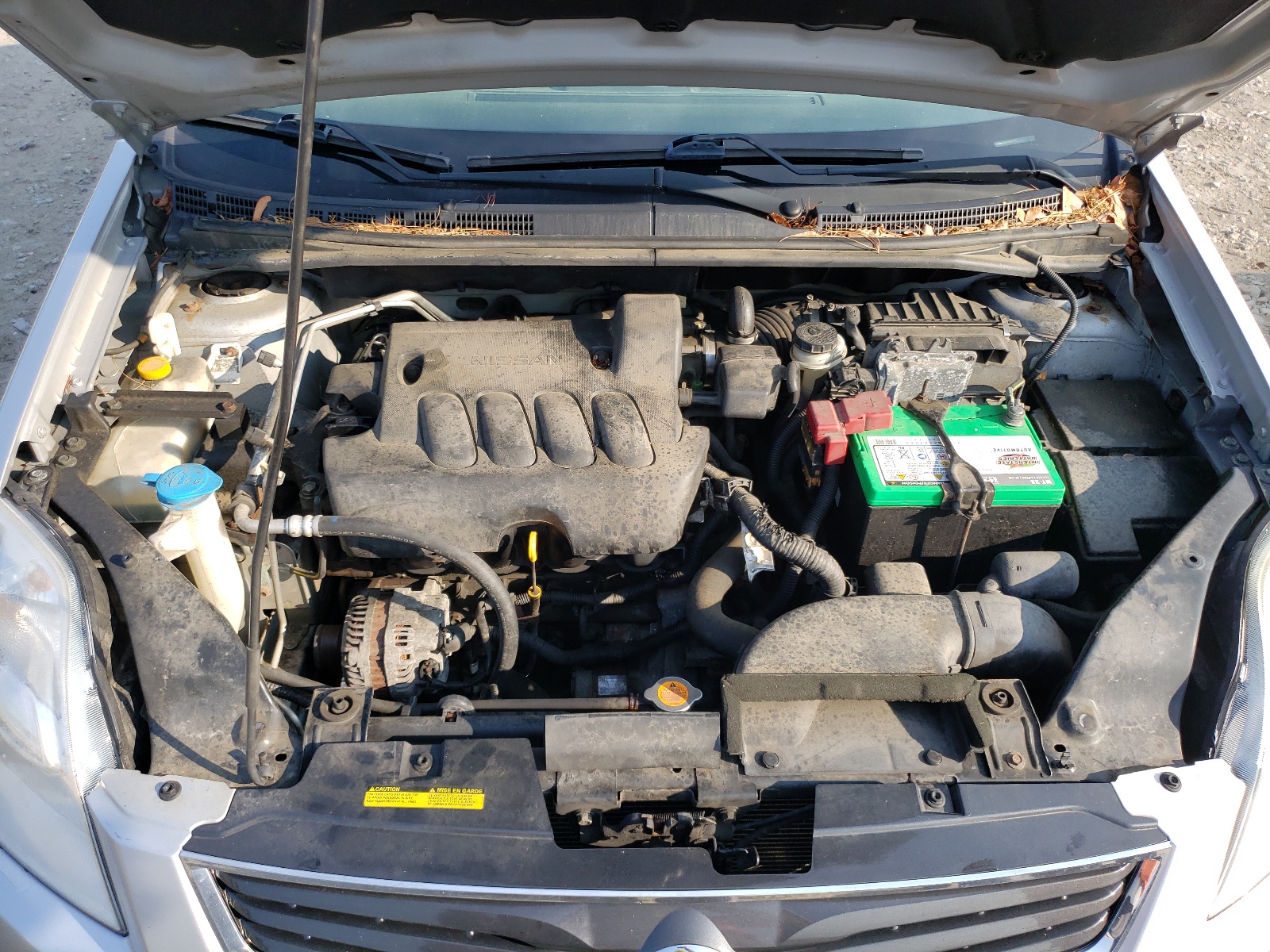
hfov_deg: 67.3
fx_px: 954
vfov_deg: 53.1
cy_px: 476
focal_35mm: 26
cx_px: 635
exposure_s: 1/909
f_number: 1.5
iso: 50
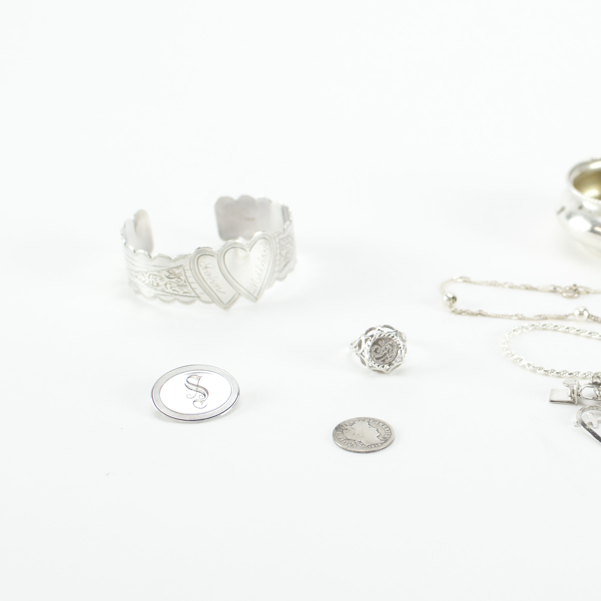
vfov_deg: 19.3
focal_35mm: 90
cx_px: 523
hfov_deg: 19.0
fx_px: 1765
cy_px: 276
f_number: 4.5
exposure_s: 1/125
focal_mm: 35
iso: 800
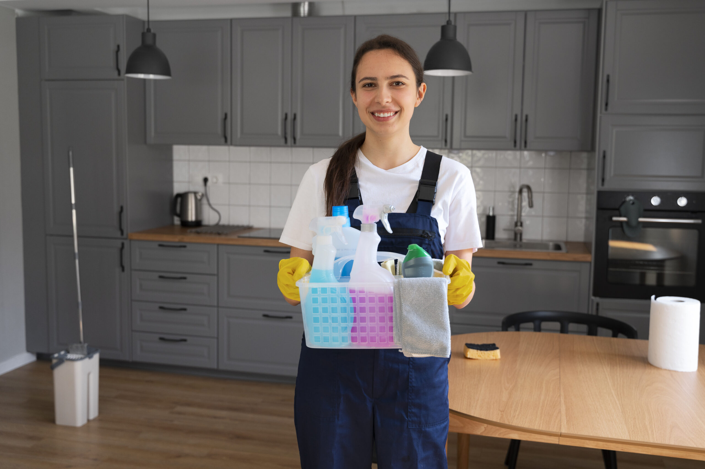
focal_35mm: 38
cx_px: 352
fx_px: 744
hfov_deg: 50.7
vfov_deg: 35.0
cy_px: 234
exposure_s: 1/320
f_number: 3.5
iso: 800
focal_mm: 38
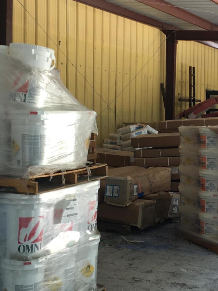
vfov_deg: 33.7
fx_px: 479
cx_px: 181
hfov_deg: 25.1
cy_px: 122
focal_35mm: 57
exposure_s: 1/60
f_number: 2.2
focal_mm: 4.15
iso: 25
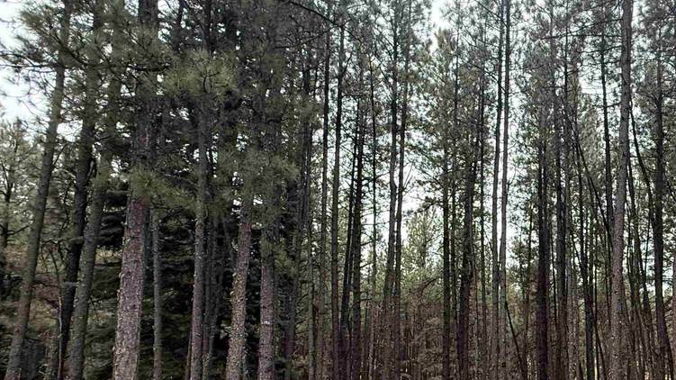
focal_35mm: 26
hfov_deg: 66.3
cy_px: 295
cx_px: 526
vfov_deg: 42.7
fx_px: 466
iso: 320
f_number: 2.2
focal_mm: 2.22
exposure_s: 1/99
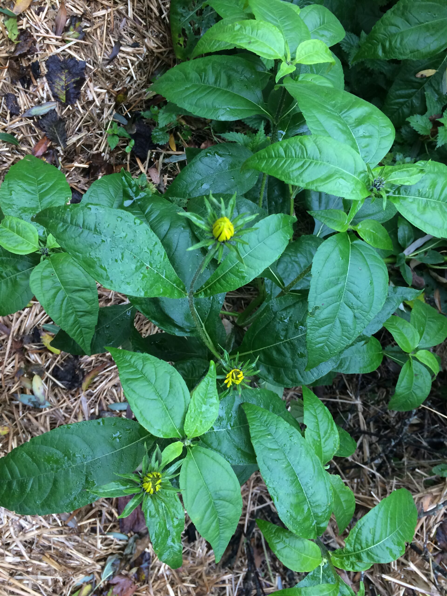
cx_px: 224
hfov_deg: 48.2
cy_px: 298
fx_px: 499
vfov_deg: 61.7
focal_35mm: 29
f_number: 2.2
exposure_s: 1/33
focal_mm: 4.15
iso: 50
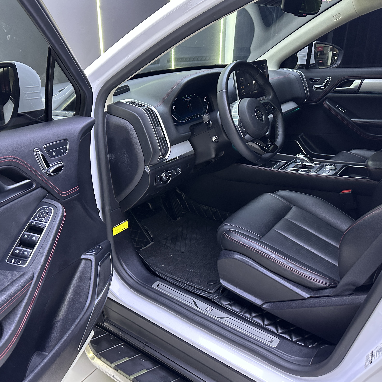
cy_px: 191
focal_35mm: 29
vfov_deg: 55.6
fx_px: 362
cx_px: 180
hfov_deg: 55.6
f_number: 1.78
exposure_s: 1/50
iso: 500
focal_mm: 6.86
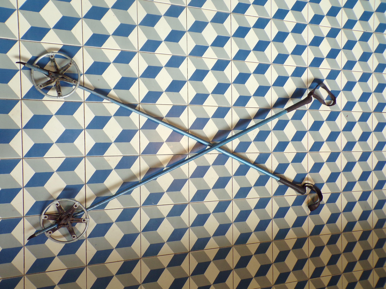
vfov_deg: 49.7
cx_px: 193
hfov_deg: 63.4
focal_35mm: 28
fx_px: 312
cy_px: 144
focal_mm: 5
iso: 183
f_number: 3.1
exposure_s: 1/34
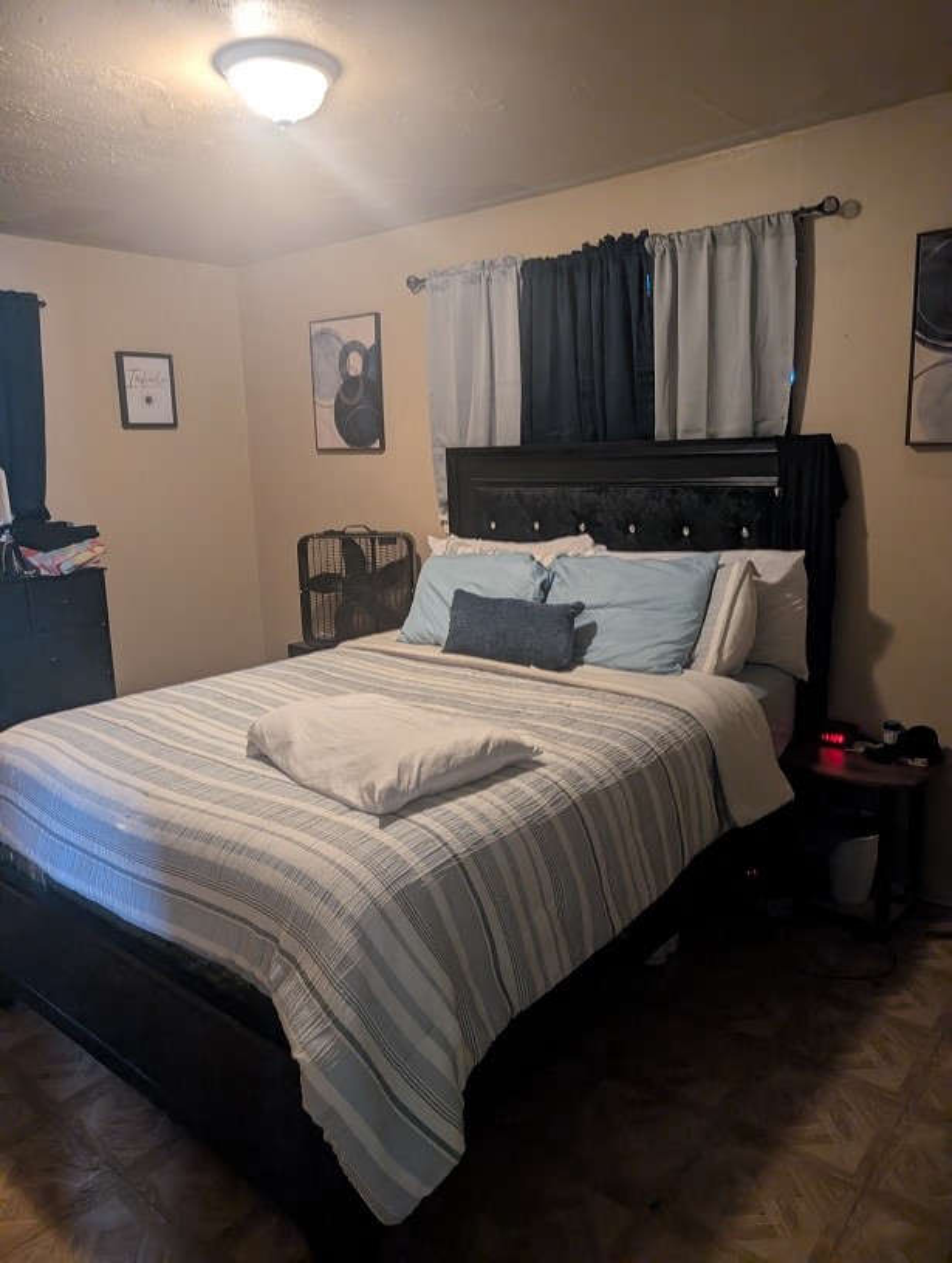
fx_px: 877
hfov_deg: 57.0
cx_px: 476
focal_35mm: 24
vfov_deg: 71.5
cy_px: 632
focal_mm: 6.9
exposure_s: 1/40
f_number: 1.68
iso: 423
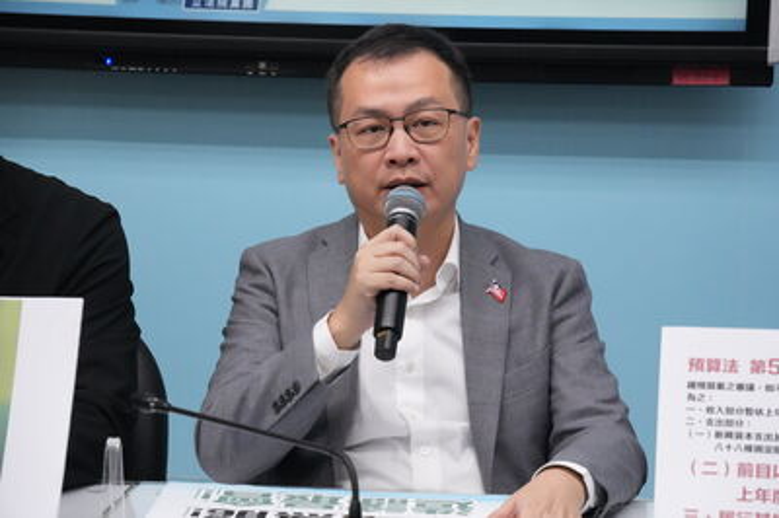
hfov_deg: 15.5
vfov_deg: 10.4
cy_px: 259
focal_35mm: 132
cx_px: 390
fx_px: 2854
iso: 5000
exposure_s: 1/320
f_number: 5.6
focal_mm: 88
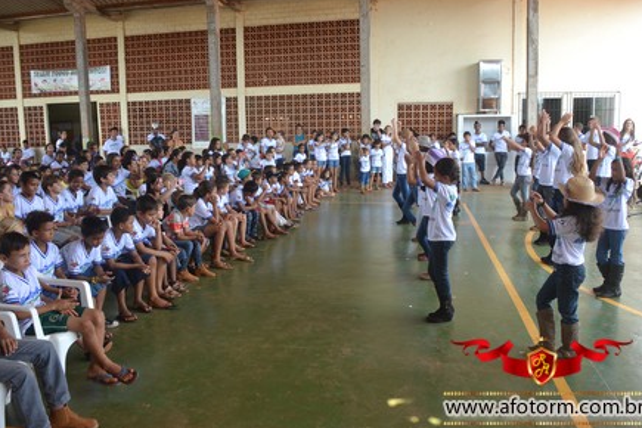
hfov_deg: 60.3
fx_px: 553
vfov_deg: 42.3
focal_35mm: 31
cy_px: 211
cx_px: 320
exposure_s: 1/125
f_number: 5.6
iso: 400
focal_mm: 20
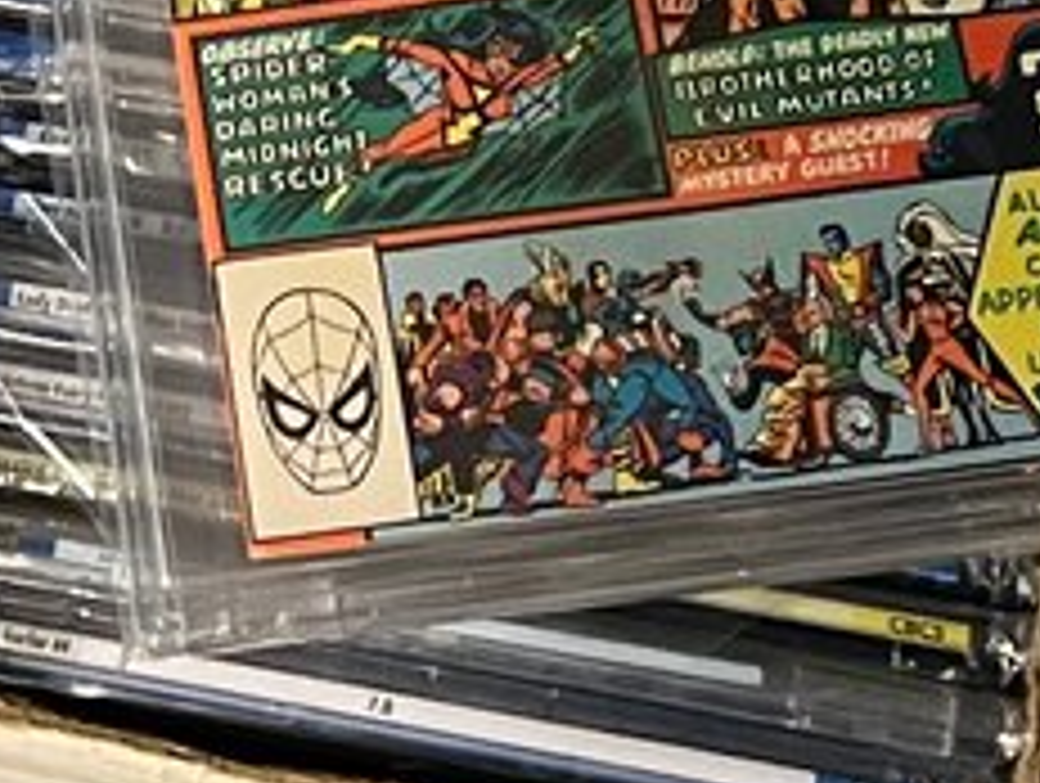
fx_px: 5115
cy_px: -776
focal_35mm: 170
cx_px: -106
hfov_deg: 11.4
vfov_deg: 8.3
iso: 320
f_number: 1.5
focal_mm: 5.7
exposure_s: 1/60
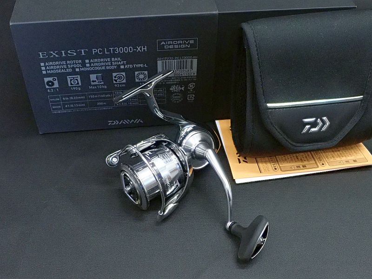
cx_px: 186
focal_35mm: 38
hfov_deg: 49.0
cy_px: 140
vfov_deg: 37.7
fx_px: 408
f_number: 3.5
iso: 1600
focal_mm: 6.86
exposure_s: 1/40
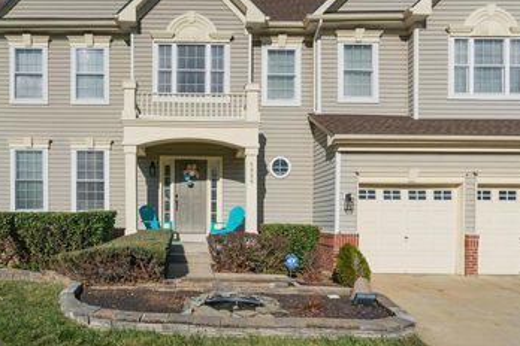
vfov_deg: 54.1
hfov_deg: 75.7
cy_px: 117
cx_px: 294
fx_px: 332
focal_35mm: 23
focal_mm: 16
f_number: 8
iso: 1250
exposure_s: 1/4000
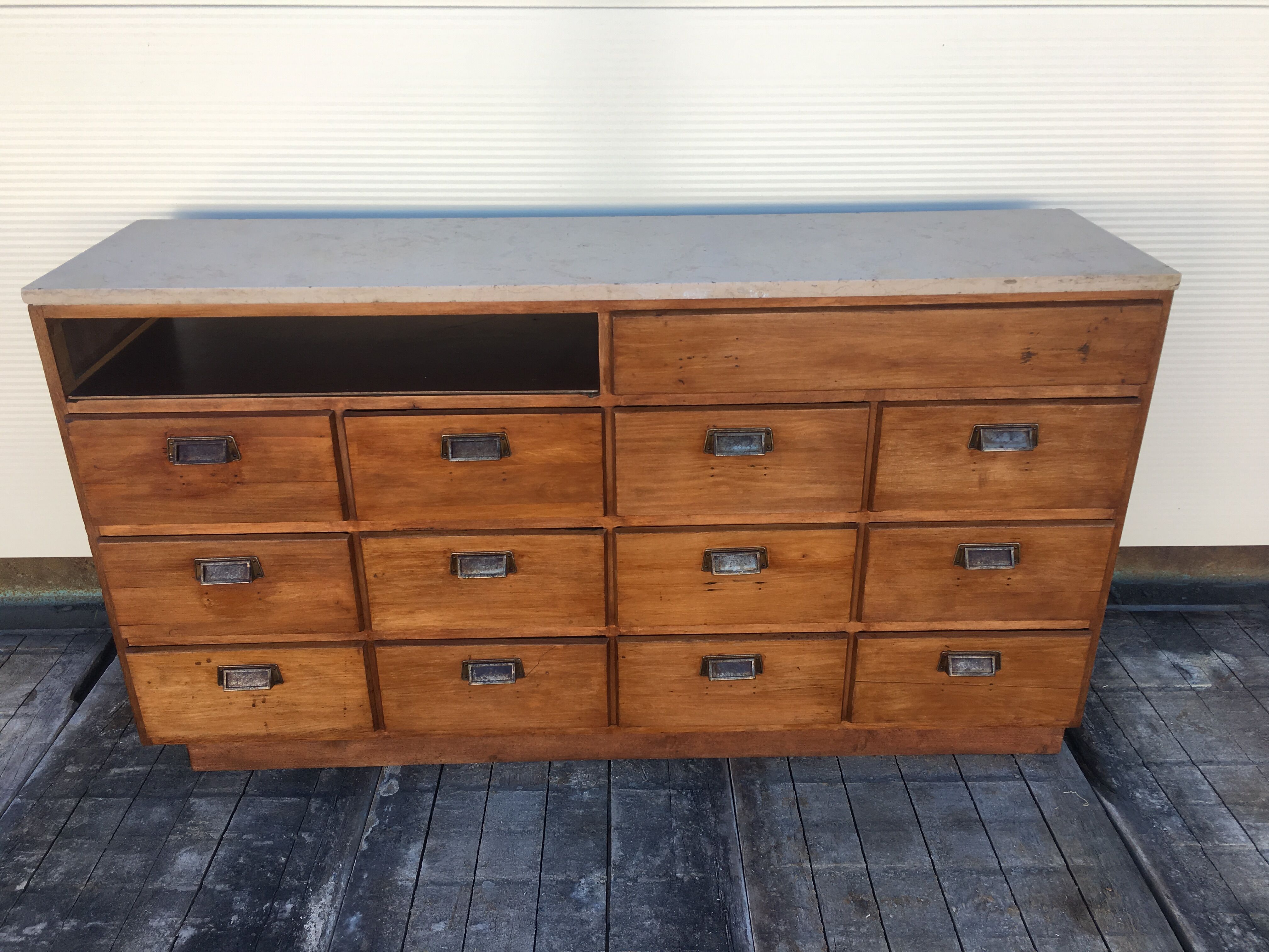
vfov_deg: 48.2
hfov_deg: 61.7
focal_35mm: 29
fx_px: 1063
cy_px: 476
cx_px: 634
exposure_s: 1/386
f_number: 2.2
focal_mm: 4.15
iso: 25
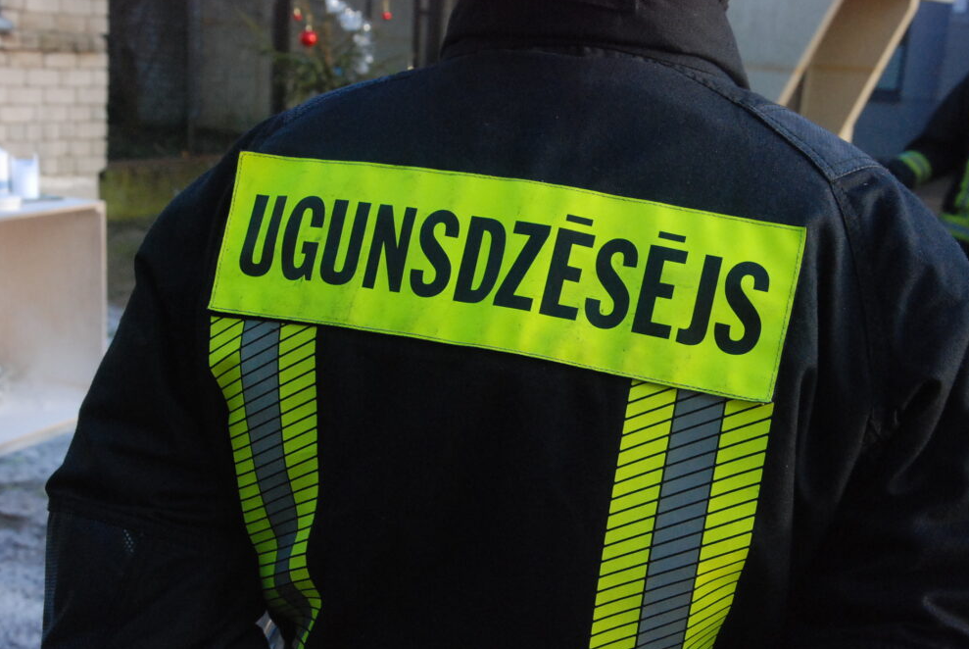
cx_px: 498
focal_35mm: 59
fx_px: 1590
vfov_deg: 23.1
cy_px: 322
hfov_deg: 33.9
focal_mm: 38
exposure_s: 1/400
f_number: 10
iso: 1600
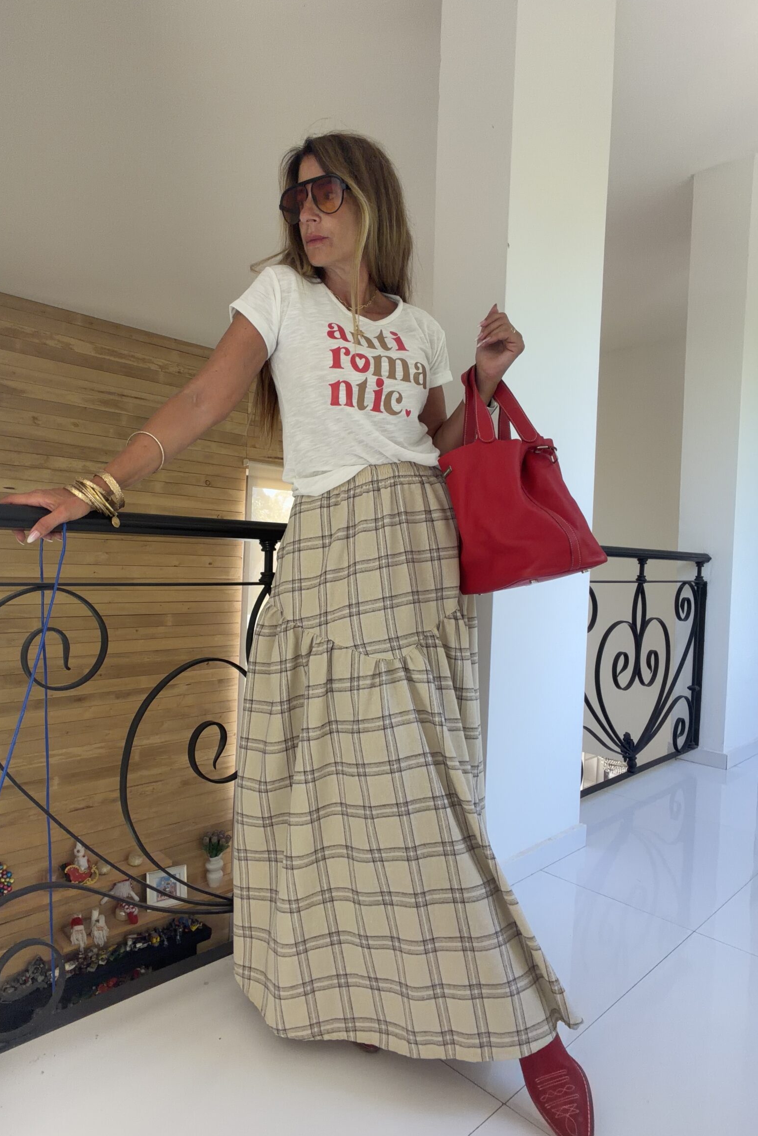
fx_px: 695
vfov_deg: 78.6
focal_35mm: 22
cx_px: 291
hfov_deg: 56.6
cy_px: 563
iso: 80
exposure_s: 1/110
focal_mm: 2.71
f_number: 1.9
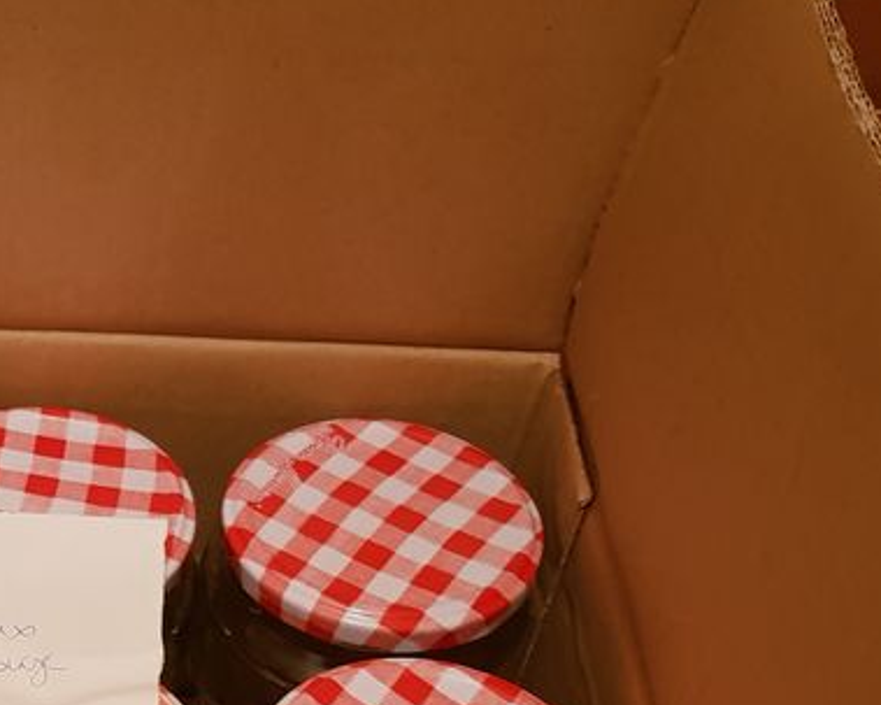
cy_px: 661
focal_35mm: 67
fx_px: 1747
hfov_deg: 25.3
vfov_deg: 22.2
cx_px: -191
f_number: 1.7
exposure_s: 1/20
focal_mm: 4.2
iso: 250
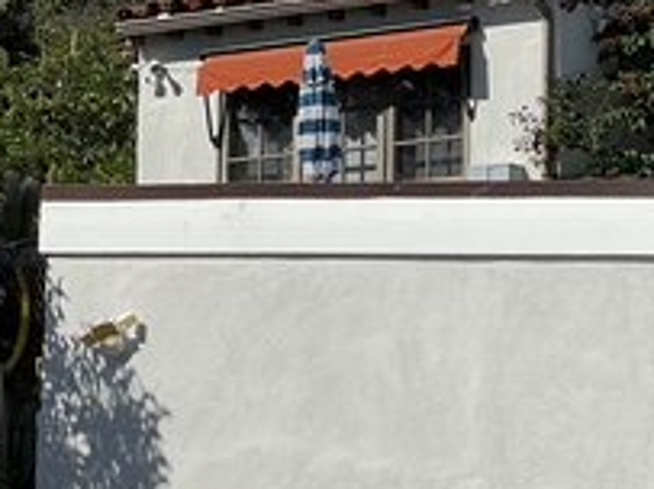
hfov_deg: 9.5
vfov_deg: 7.0
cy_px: -166
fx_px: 3946
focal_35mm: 209
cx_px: 425
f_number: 2.8
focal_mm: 9
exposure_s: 1/791
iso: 32
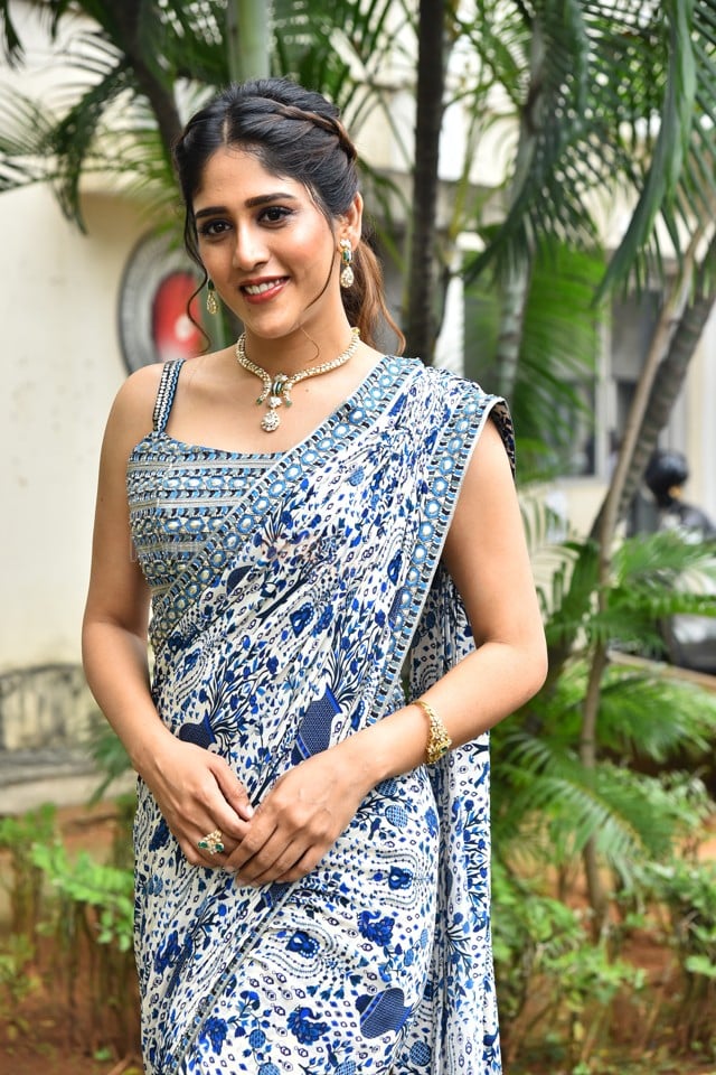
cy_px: 538
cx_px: 358
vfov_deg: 26.0
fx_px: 2327
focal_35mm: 78
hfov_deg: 17.5
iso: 800
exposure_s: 1/125
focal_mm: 78
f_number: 4.5
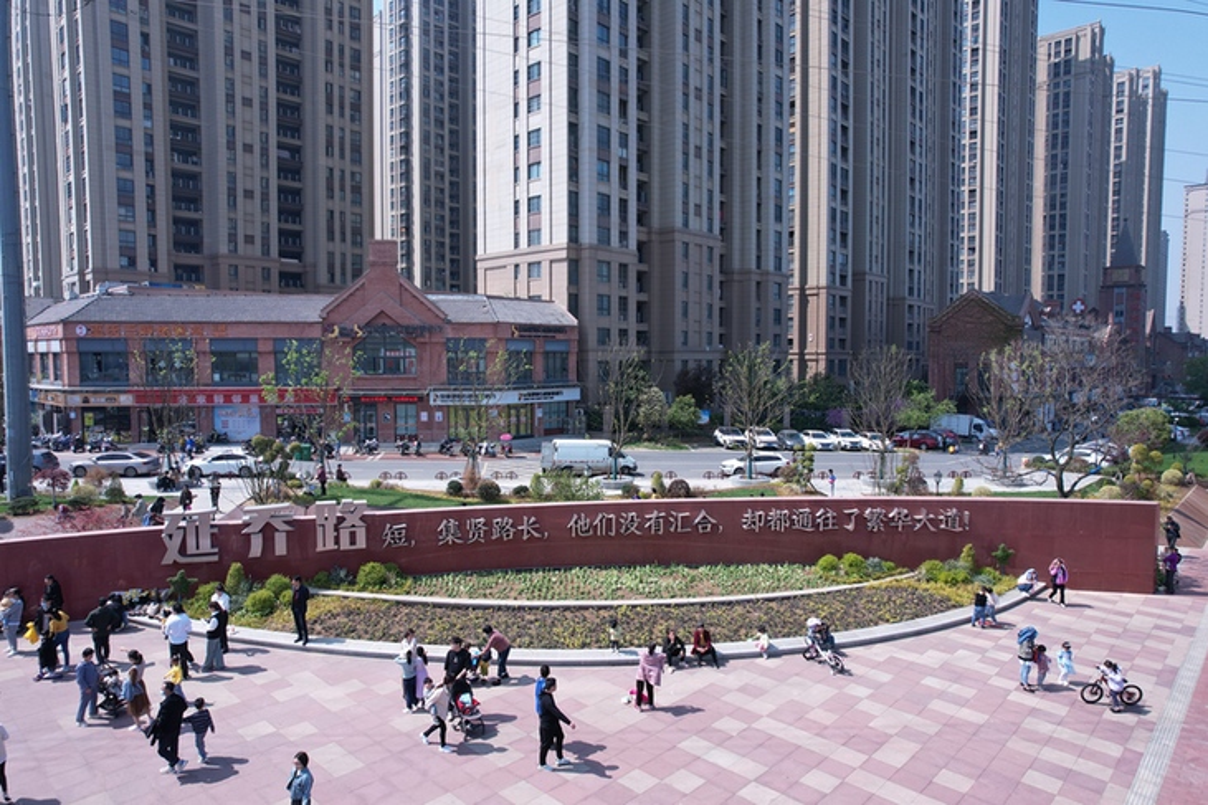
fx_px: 738
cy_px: 402
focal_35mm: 22
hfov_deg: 78.6
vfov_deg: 57.2
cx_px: 604
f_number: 2.8
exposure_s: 1/320
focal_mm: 8.38
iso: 100
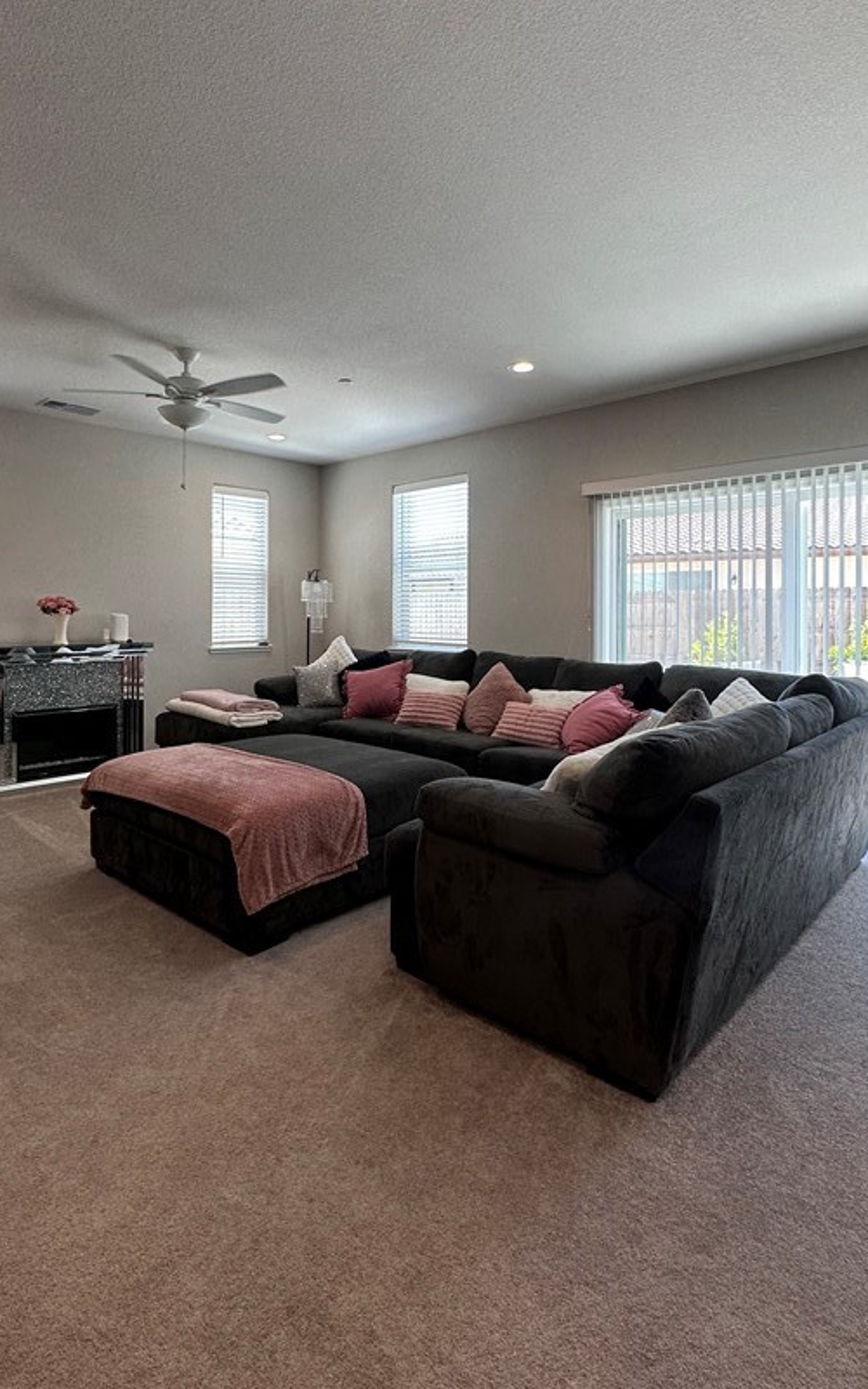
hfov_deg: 62.2
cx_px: 411
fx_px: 719
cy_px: 611
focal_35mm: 19
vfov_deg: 87.6
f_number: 2.2
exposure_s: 1/120
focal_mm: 2.22
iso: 80
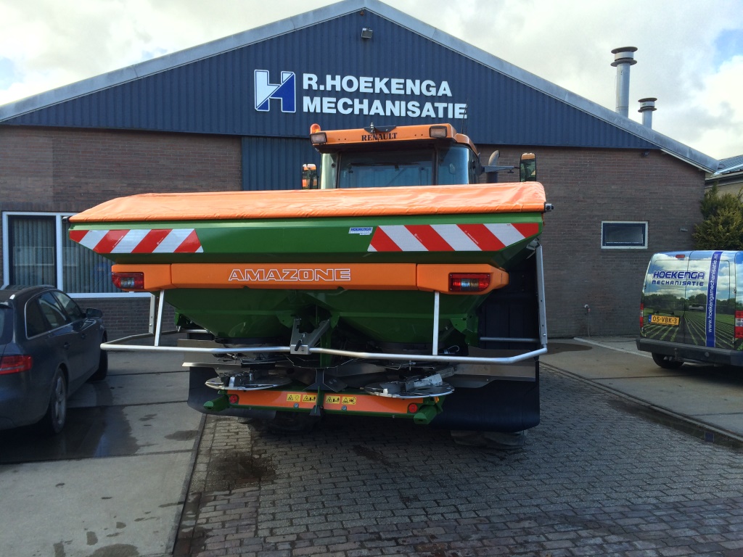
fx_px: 622
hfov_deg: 61.7
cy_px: 278
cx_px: 372
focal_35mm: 29
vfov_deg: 48.2
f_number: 2.2
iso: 32
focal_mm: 4.15
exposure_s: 1/391
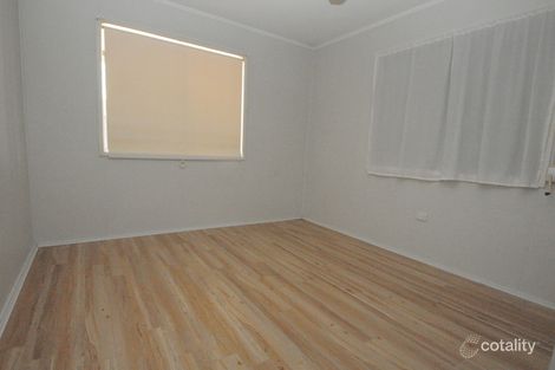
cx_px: 278
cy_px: 185
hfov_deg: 90.0
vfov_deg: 67.3
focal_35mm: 18
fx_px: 277
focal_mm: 12
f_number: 10
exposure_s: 1/200
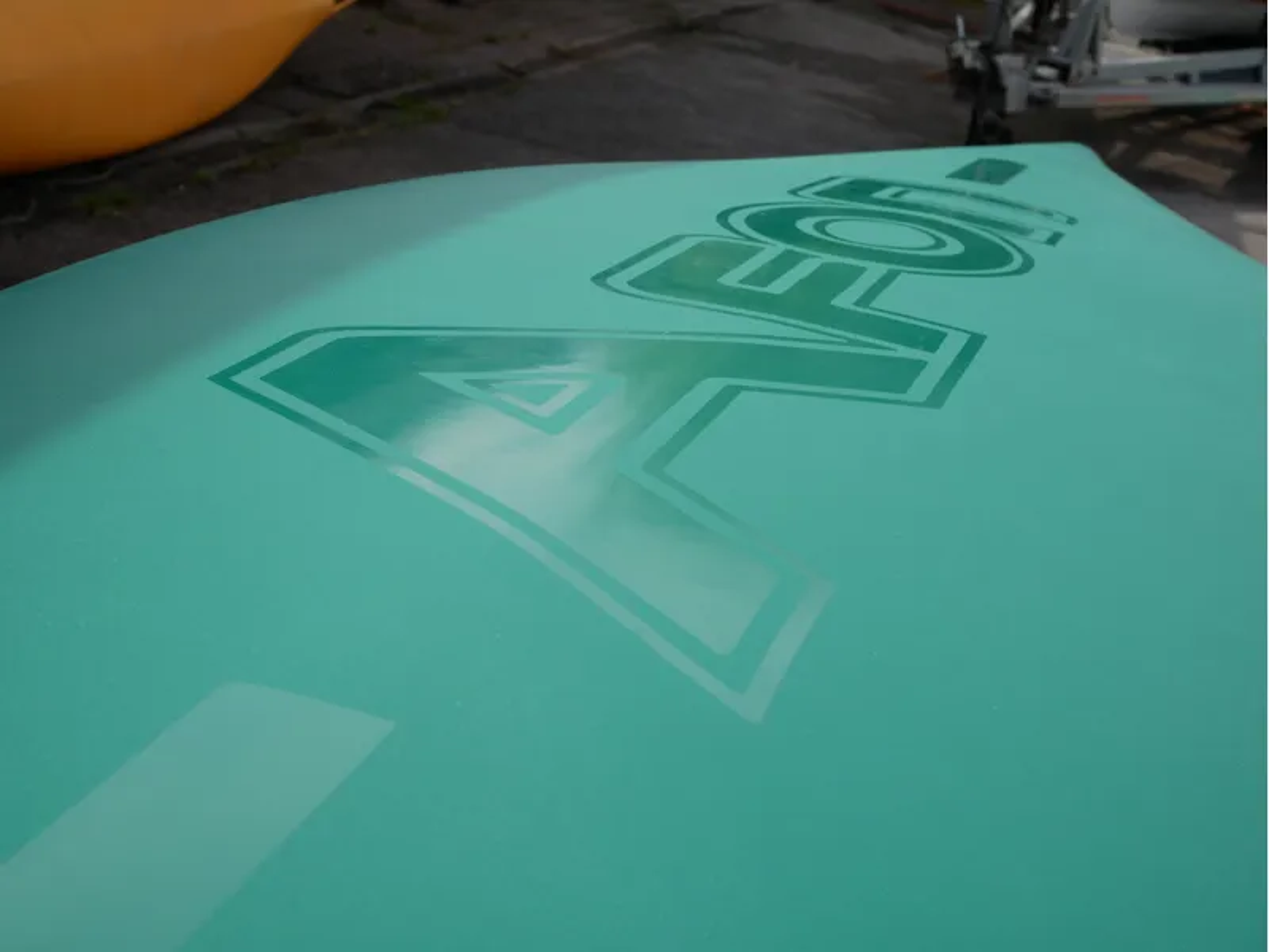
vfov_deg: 26.1
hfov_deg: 34.3
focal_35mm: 56
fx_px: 2053
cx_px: 634
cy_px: 476
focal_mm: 28
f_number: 9
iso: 200
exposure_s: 1/250
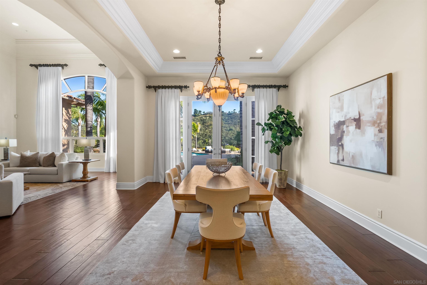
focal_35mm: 16
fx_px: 190
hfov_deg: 96.7
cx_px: 214
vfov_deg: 73.8
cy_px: 142
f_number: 11
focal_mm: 16
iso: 640
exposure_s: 1/4
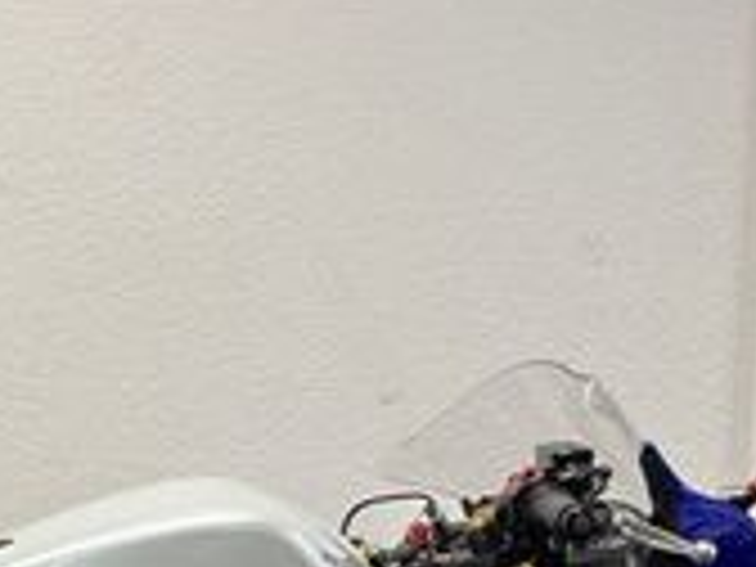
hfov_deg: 18.8
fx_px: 2162
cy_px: 909
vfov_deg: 13.8
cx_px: -130
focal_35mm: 99
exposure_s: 1/100
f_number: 1.6
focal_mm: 5.1
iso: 125
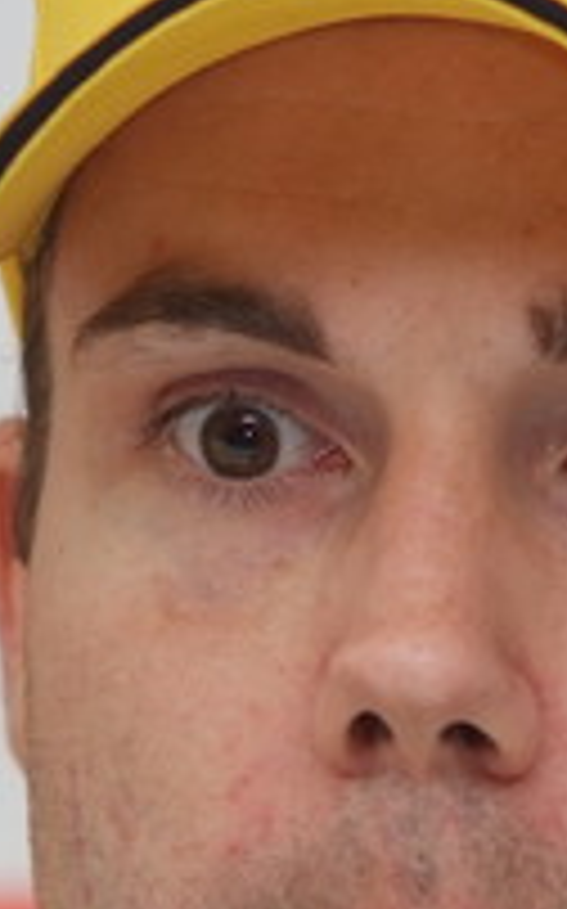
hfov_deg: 1.3
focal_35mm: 983
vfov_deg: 2.1
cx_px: 423
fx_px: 24339
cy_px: 698
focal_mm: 180
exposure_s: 1/125
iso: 400
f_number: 2.8
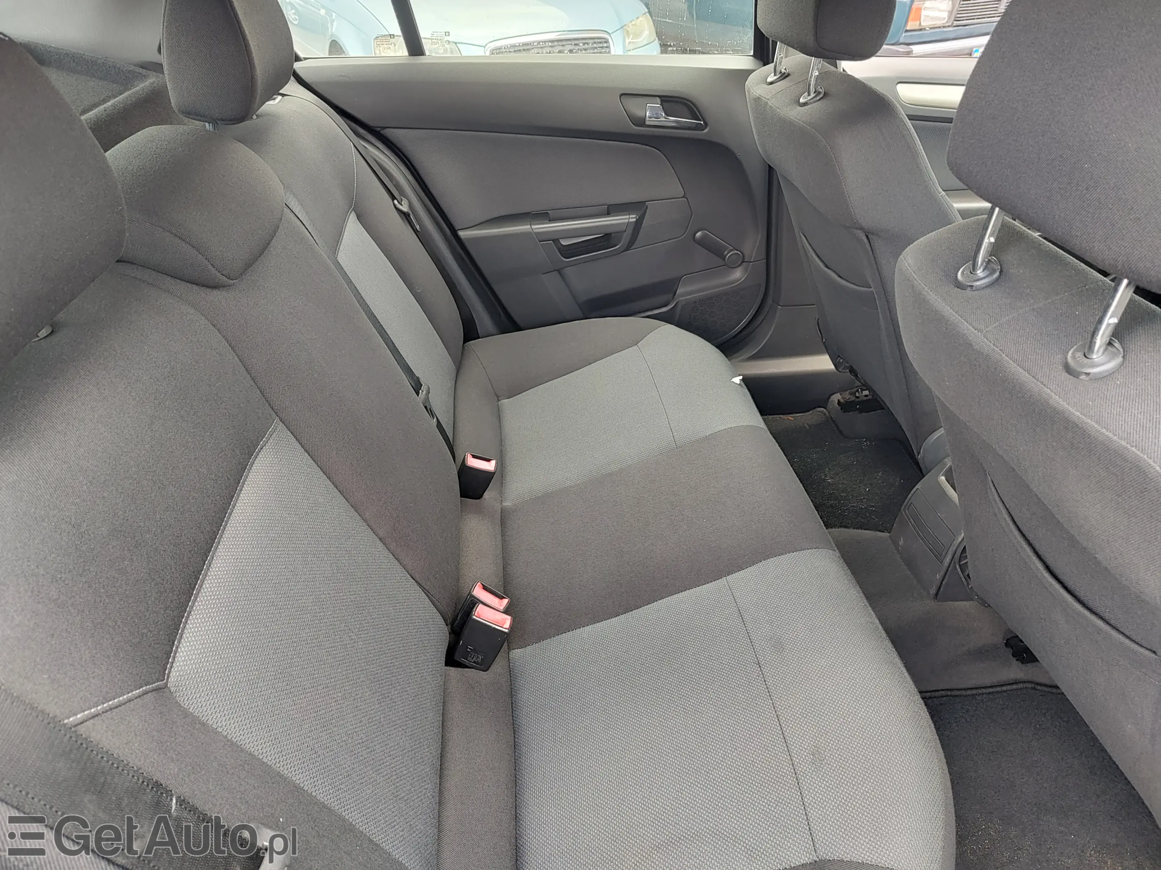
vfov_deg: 58.9
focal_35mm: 23
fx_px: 771
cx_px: 580
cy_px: 435
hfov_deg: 73.9
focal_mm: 5.56
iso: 209
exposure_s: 1/100
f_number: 1.8
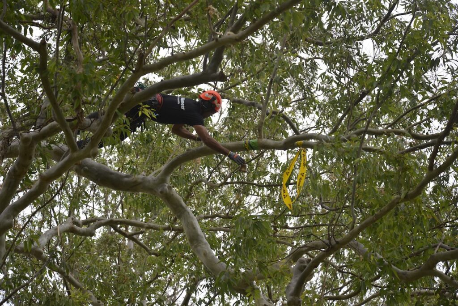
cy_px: 153
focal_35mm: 85
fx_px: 1082
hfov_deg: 23.9
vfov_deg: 16.1
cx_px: 229
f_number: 5.6
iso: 450
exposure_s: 1/400
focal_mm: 85
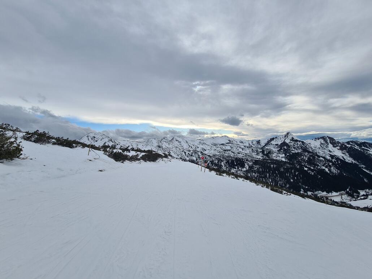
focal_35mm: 13
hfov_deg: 106.2
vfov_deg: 89.9
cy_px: 140
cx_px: 186
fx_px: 140
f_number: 2.2
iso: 50
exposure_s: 1/2168
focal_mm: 2.2
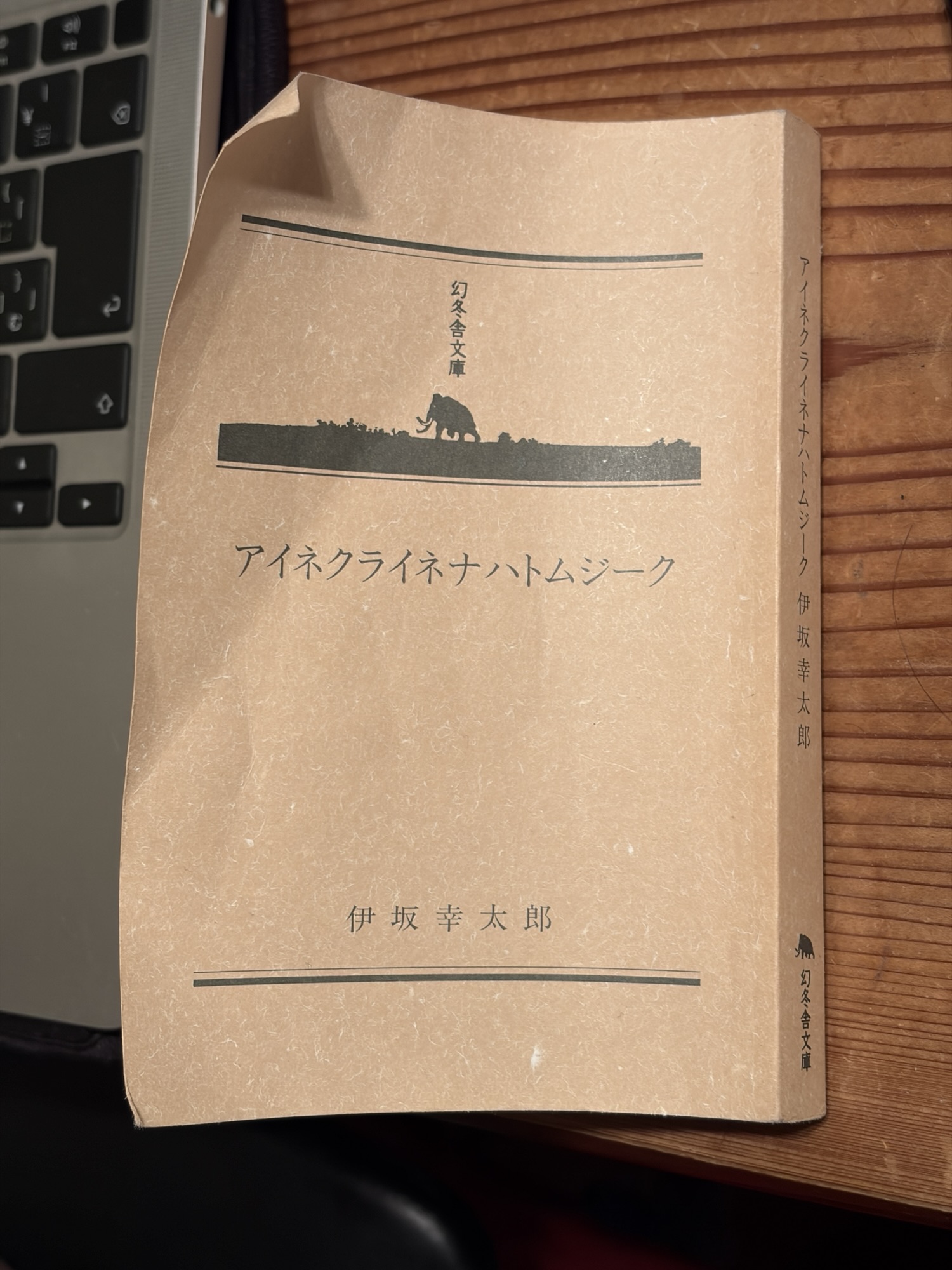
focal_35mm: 52
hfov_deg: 28.0
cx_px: 476
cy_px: 635
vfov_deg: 36.8
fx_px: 1907
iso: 100
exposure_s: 1/60
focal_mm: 5.96
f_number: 1.6
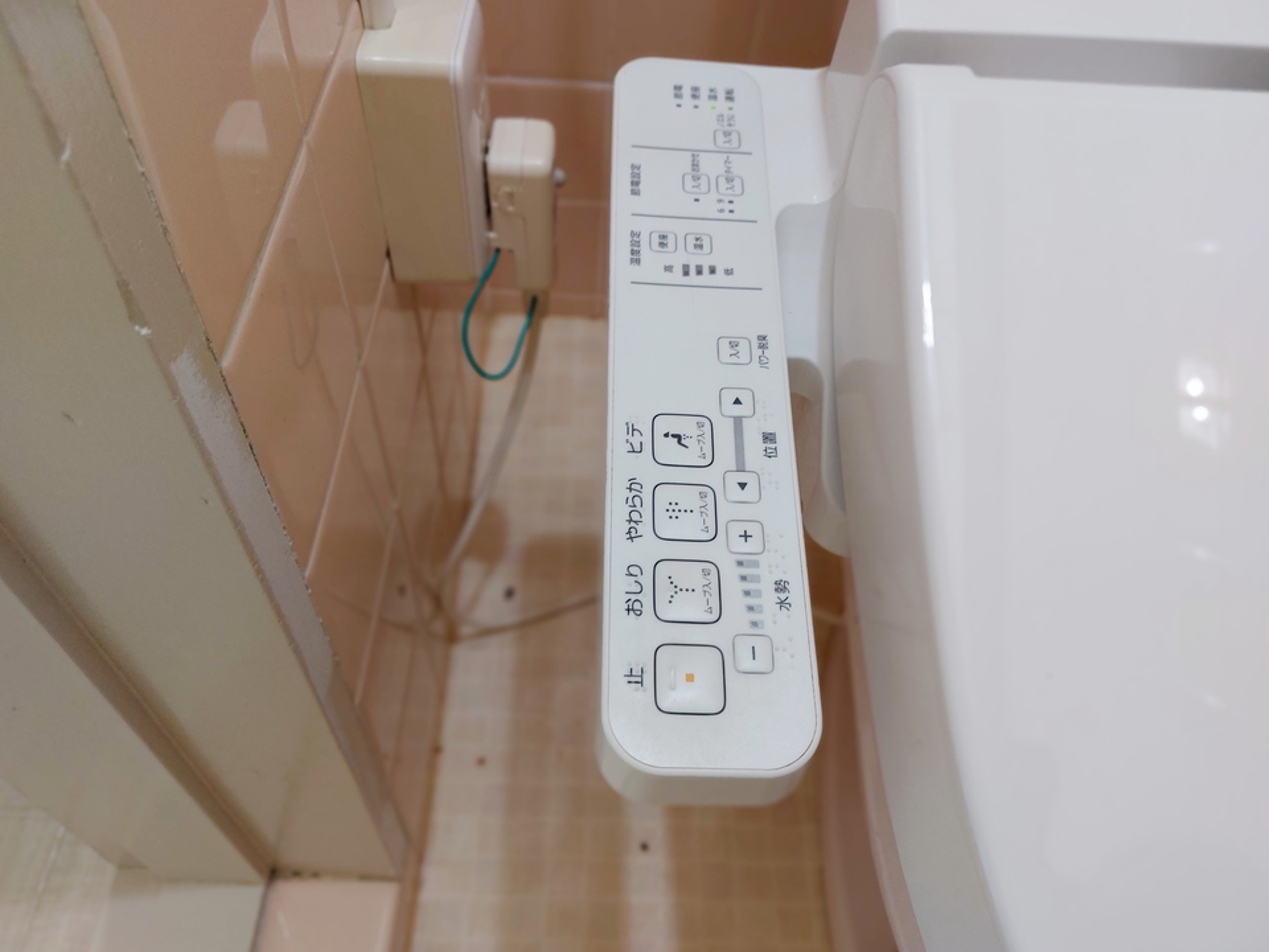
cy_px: 476
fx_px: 880
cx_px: 634
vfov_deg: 56.8
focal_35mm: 24
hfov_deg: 71.6
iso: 64
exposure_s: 1/24
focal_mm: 5.23
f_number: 1.8
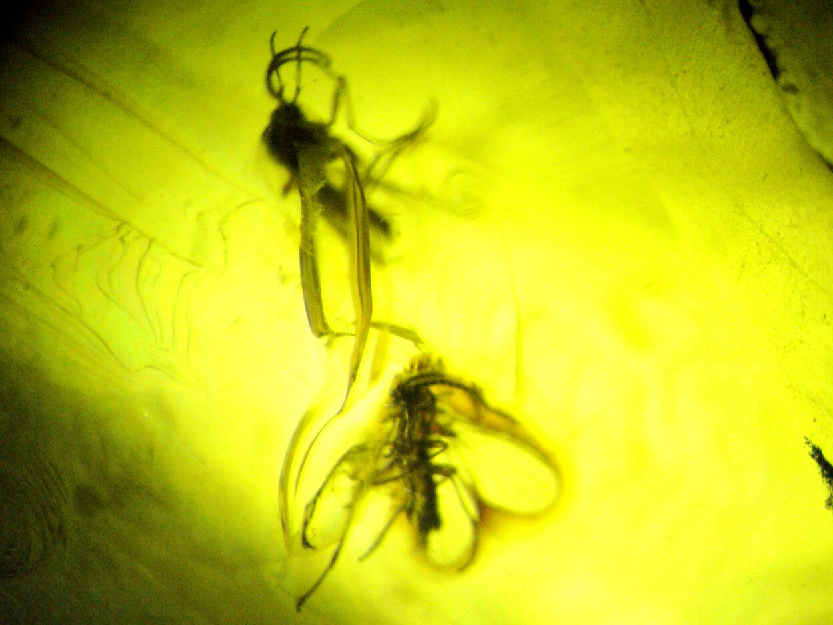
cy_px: 312
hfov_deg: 24.7
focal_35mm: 79
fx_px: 1901
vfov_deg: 18.7
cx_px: 416
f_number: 4.3
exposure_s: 1/800
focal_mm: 13
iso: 400
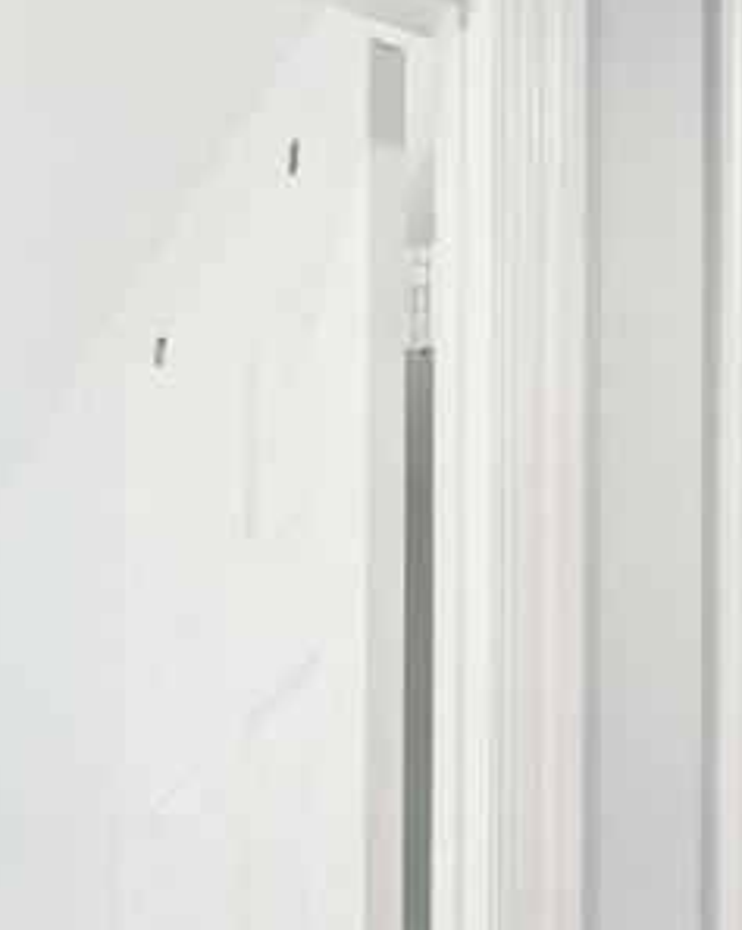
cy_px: 1456
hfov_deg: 18.5
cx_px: 726
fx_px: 2227
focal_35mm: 81
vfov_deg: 19.9
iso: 400
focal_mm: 16
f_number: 10
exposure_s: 1/10
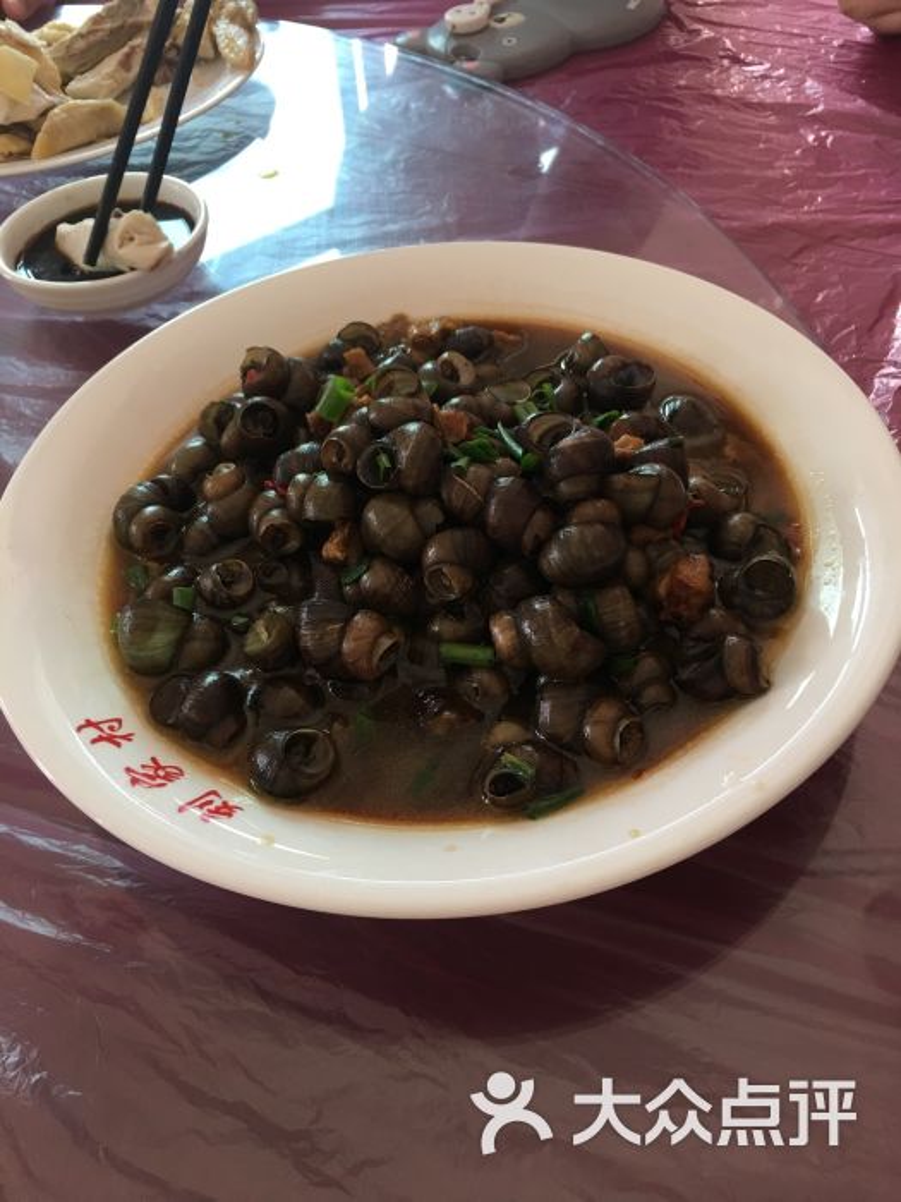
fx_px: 1006
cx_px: 450
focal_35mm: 29
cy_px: 601
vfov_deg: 61.7
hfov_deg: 48.2
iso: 32
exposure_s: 1/33
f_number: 2.2
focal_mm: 4.15
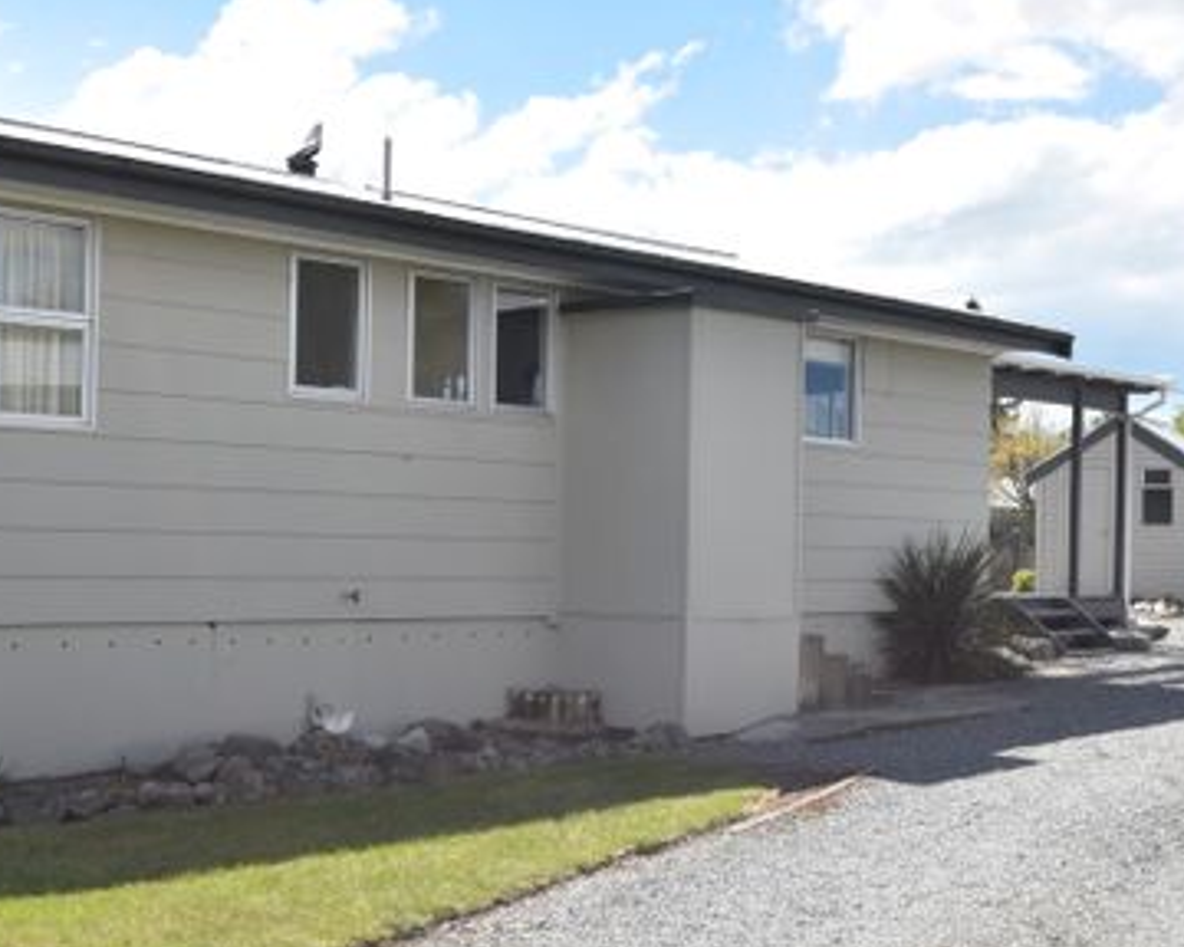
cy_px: 572
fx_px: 1787
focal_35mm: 51
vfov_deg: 29.6
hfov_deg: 36.4
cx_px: 424
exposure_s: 1/400
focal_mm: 17
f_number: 10
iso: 200
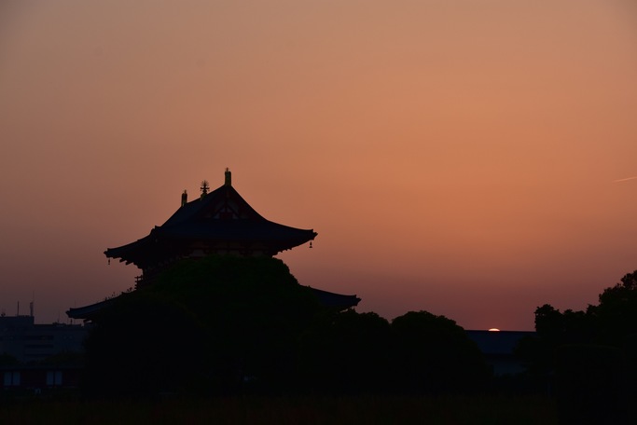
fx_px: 2124
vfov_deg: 11.4
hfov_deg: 17.1
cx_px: 318
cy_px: 212
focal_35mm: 120
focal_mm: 80
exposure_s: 1/500
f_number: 8
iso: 280
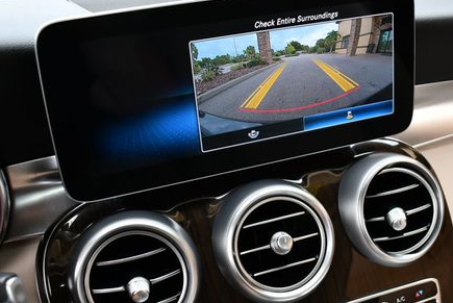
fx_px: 668
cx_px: 284
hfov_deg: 37.2
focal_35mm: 53
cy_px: 195
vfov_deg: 25.5
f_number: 3.5
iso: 400
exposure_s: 1/250
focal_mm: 18
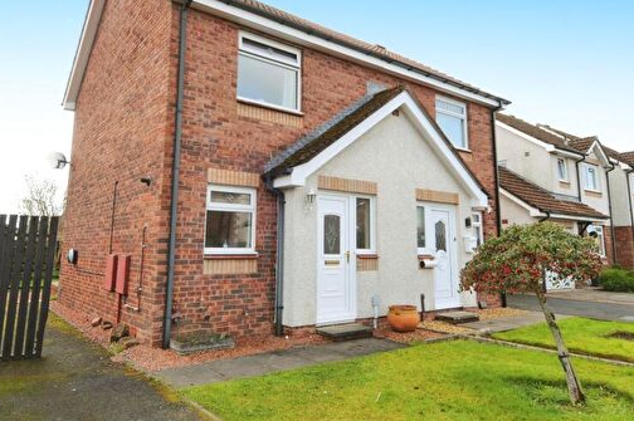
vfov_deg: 50.9
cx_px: 302
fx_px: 440
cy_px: 170
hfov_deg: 71.5
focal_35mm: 25
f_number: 7.1
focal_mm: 12
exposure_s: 1/125
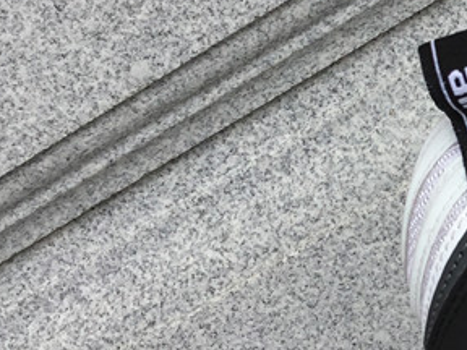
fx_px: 1309
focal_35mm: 97
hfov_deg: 18.5
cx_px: 641
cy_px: 211
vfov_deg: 15.2
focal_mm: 3.3
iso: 25
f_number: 2.4
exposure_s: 1/679
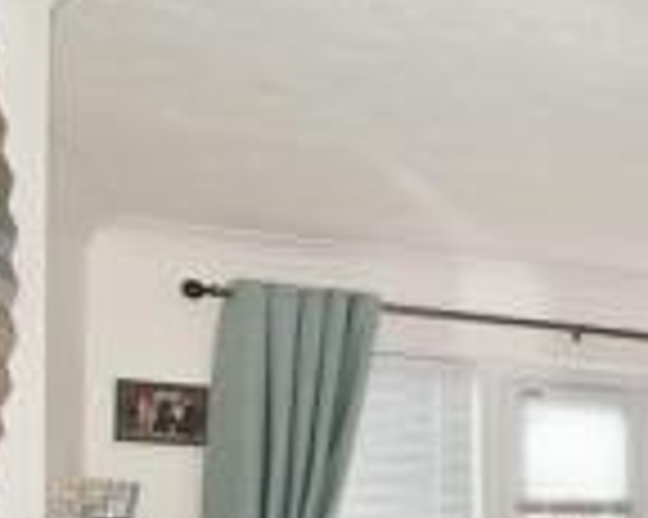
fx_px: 1227
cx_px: 1269
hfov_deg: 19.1
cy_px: 597
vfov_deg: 22.3
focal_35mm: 64
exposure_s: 1/2
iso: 200
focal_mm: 10
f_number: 8
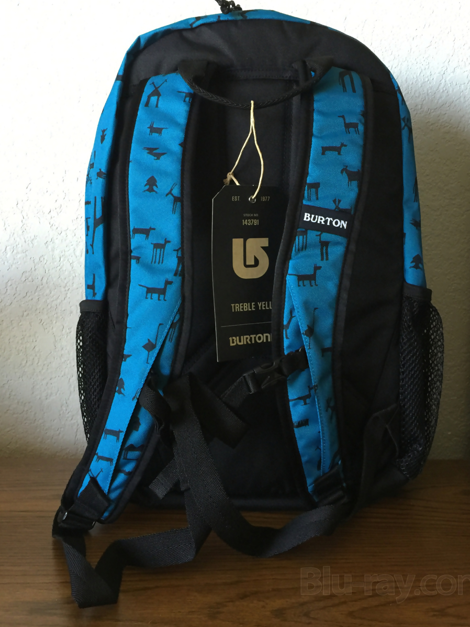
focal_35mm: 31
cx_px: 243
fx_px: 561
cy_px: 298
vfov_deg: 58.3
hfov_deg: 45.4
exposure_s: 1/15
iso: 125
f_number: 2.2
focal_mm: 4.15
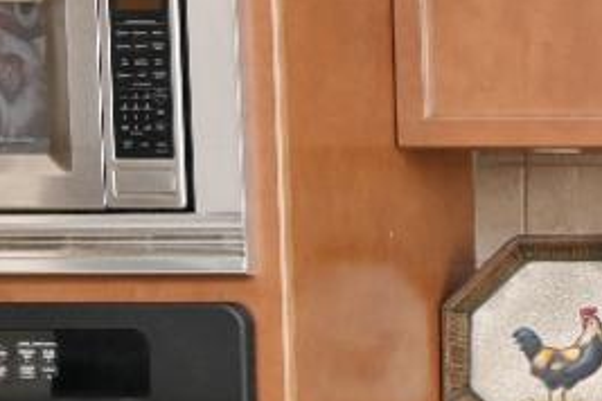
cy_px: 322
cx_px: 1215
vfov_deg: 11.3
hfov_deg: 14.1
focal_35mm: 121
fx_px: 2020
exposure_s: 1/60
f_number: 4
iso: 1000
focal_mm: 21.5
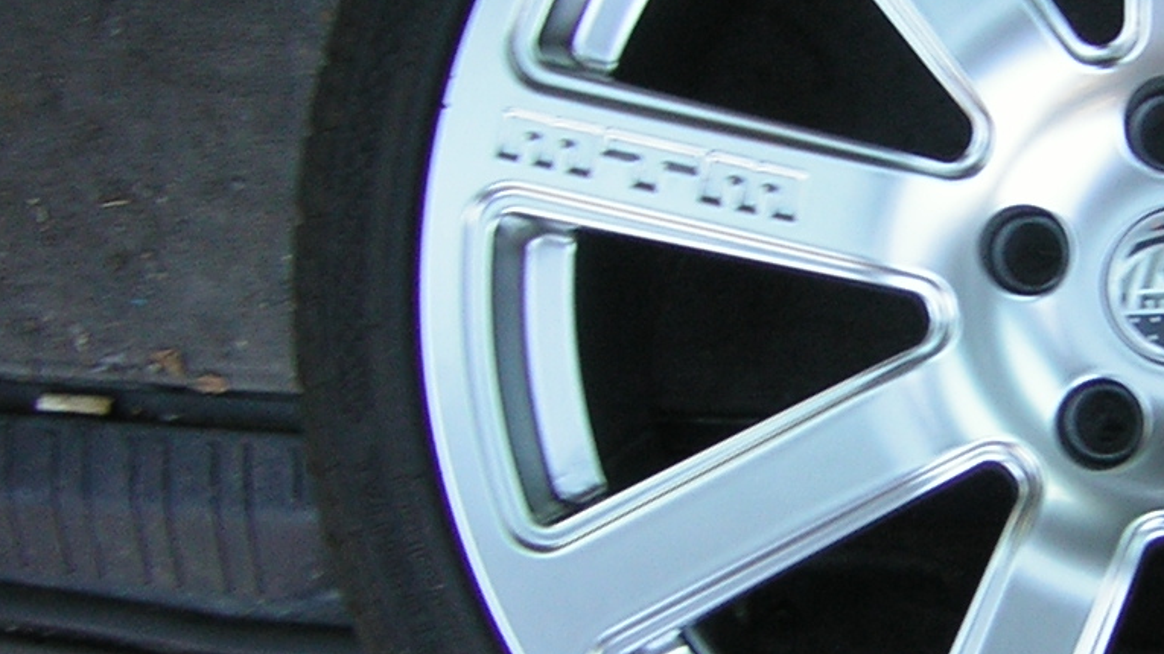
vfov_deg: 14.7
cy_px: 295
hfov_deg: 24.5
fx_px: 2530
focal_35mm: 82
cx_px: 1204
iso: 50
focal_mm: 4.7
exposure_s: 1/30
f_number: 2.6
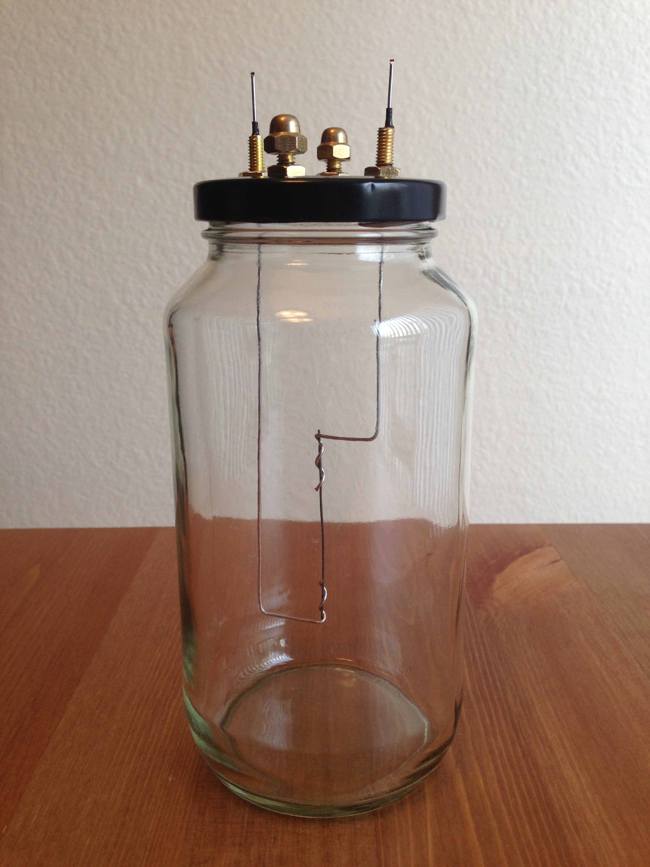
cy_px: 434
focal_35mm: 33
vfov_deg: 55.4
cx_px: 325
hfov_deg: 42.9
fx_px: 826
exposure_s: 1/40
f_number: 2.4
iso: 64
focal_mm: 4.12
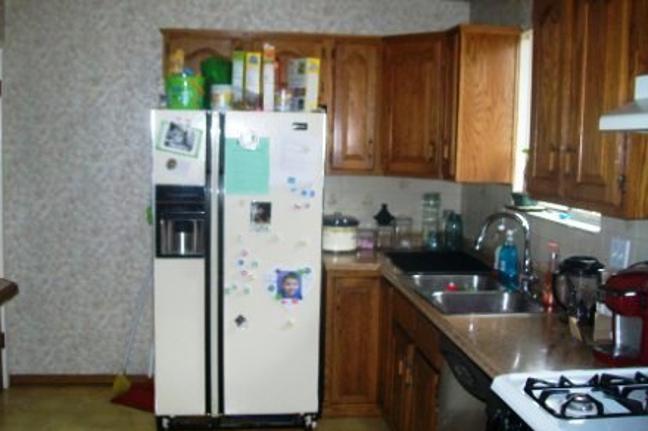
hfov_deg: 53.1
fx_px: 648
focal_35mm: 36
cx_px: 325
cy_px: 212
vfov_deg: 36.8
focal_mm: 6.1
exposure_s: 1/60
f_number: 2.7
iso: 160
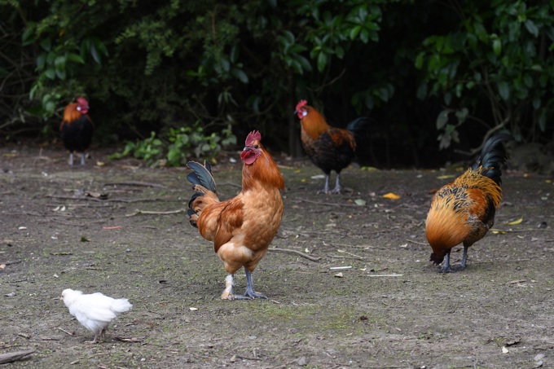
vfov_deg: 13.0
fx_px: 1615
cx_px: 277
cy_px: 184
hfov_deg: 19.5
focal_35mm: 105
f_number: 4
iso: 100
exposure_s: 1/320
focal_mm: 70
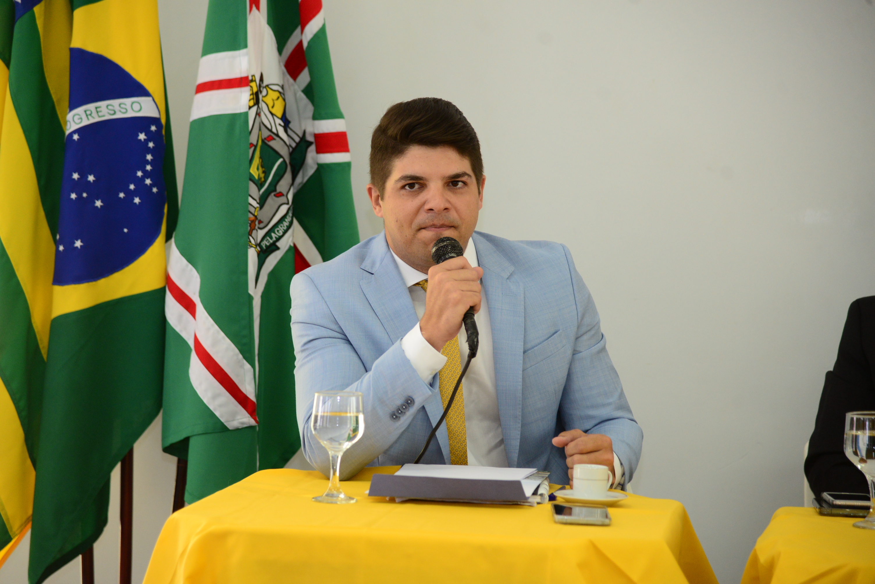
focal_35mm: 120
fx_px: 2918
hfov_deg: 17.1
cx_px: 438
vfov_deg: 11.4
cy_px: 292
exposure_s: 1/125
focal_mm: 120
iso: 1600
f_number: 4
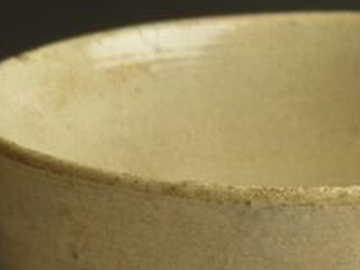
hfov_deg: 7.4
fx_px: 2787
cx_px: 316
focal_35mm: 268
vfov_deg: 5.5
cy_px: 291
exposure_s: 1/80
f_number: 2.8
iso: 200
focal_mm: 14.5
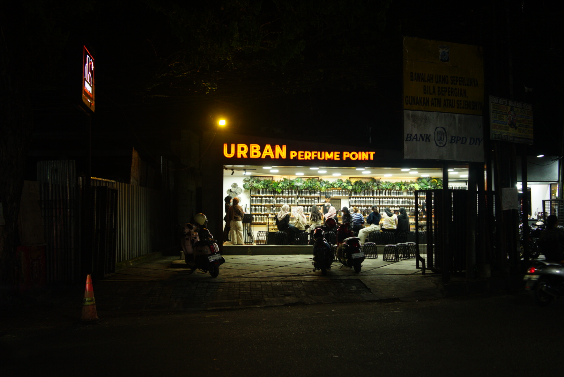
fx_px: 549
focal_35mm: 35
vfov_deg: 37.9
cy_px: 188
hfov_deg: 54.4
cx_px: 282
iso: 1000
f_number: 2
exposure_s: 1/125
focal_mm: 35
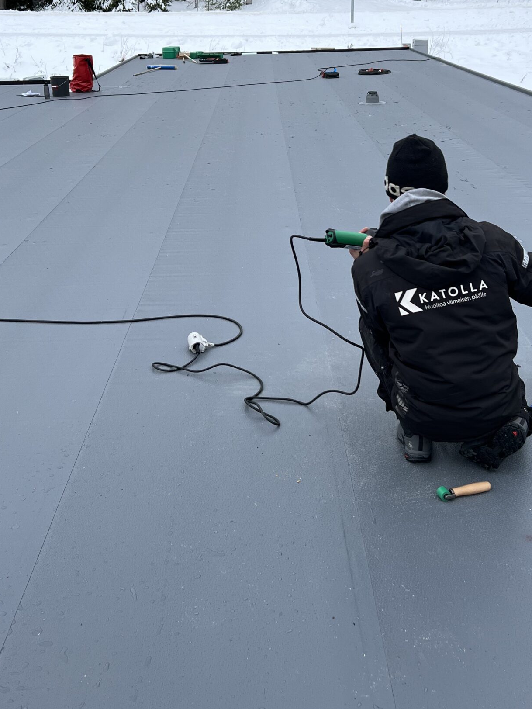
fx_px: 840
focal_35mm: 41
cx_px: 274
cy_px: 232
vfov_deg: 45.0
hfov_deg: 35.1
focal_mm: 5.7
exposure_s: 1/1159
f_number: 1.5
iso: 50
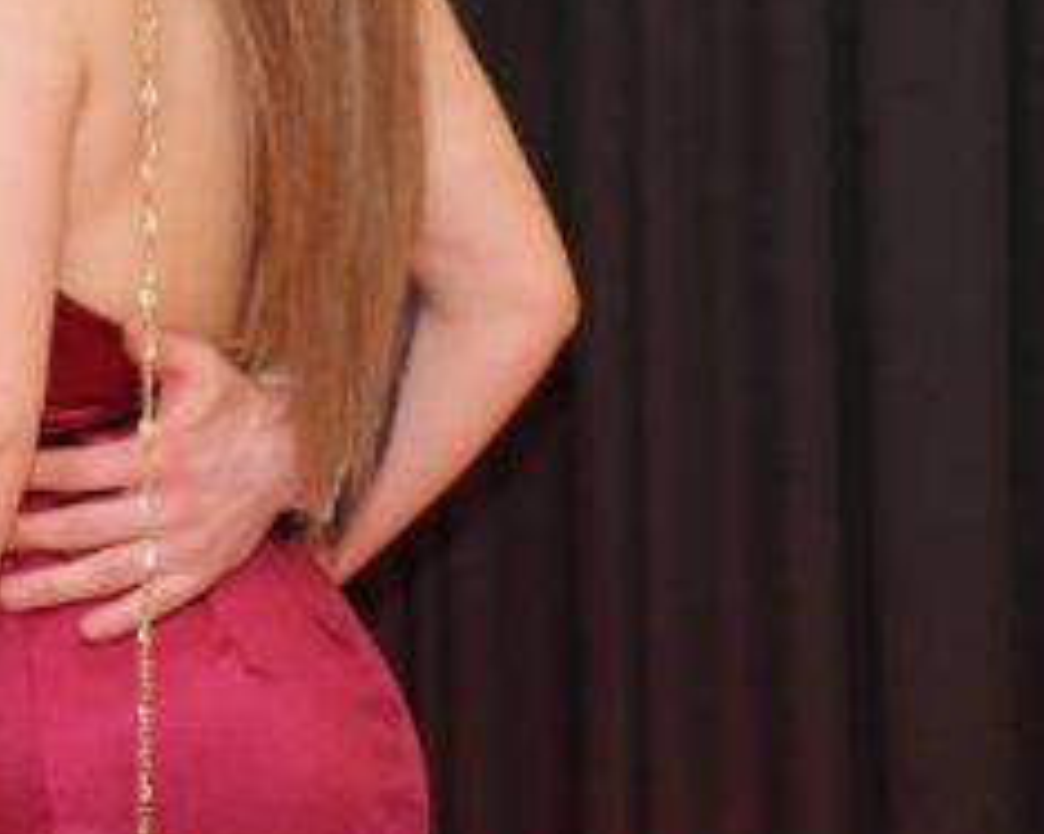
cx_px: -183
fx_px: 5096
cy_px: -355
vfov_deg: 9.2
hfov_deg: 11.5
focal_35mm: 165
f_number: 2.8
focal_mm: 42
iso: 400
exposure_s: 1/250
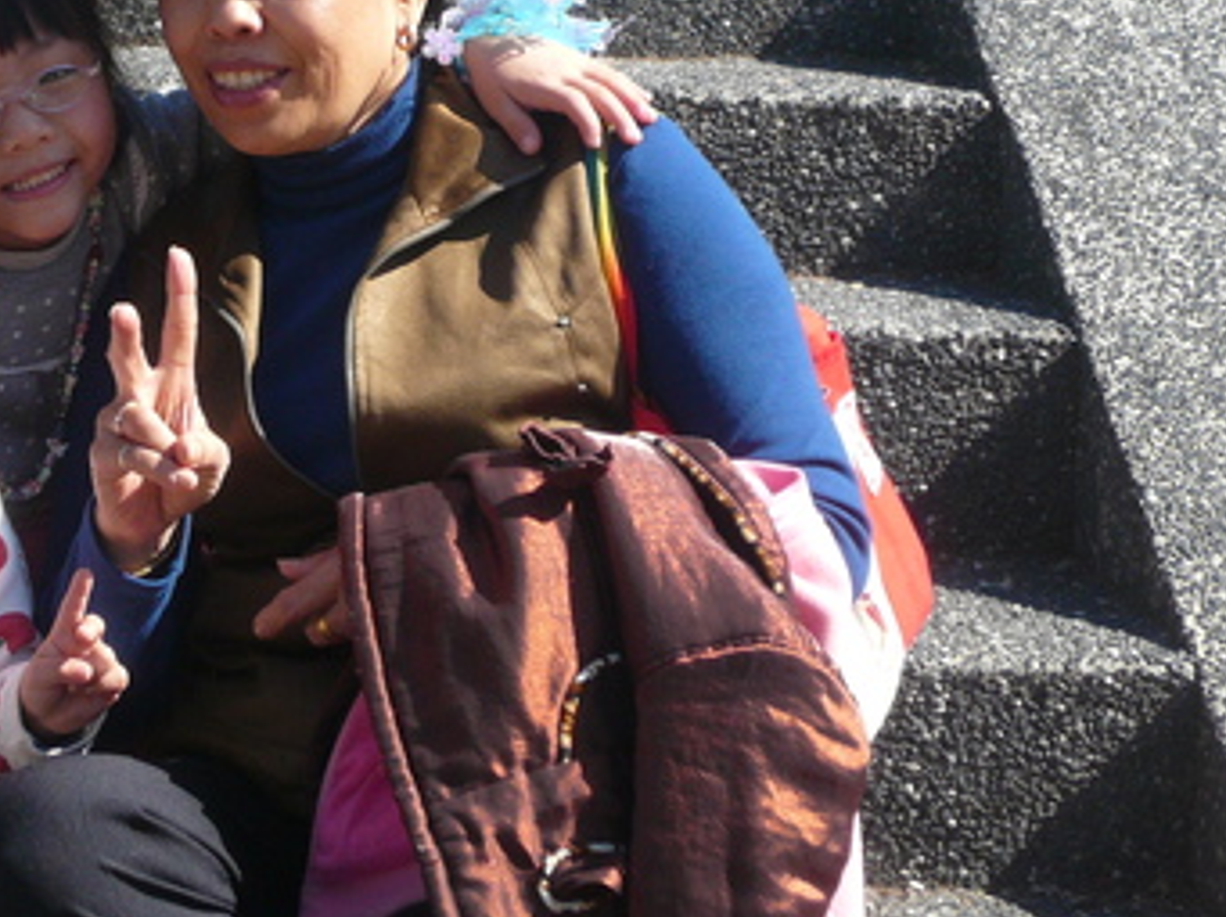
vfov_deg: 13.3
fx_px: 3927
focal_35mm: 111
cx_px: 176
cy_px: 270
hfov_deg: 17.5
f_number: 4.1
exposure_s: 1/400
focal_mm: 10.3
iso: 100
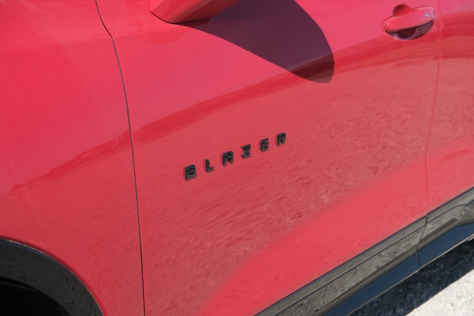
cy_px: 158
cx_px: 237
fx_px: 843
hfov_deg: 31.4
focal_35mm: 64
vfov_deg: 21.2
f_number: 5
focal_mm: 42.5
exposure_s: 1/800
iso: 160
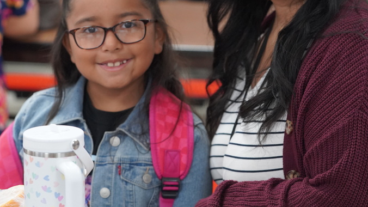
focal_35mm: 146
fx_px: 1424
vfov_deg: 8.3
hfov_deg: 14.7
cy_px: 29
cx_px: 187
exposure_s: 1/160
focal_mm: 92
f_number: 4
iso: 5000
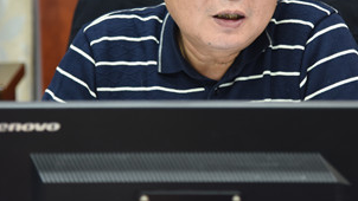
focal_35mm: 187
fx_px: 1775
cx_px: 211
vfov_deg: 6.5
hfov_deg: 11.5
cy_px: 25
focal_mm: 98
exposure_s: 1/30
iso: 1250
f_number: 4
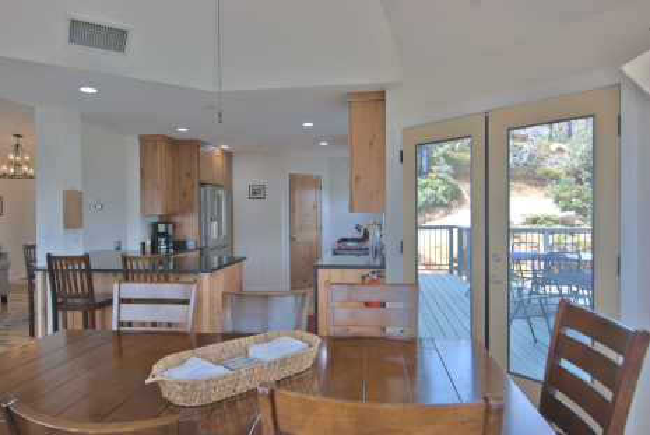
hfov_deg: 77.3
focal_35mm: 22
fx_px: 407
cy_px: 218
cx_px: 325
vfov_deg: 56.3
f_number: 6.3
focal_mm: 15
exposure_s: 1/200
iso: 720
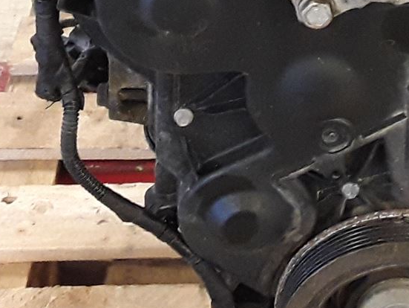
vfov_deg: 13.9
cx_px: 370
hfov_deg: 18.6
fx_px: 1230
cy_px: -39
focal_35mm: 104
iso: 250
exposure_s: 1/50
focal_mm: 2.91
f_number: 1.9
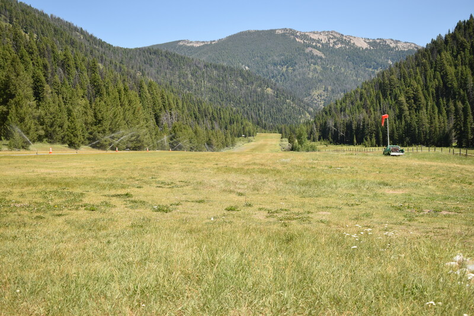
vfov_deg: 28.1
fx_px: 632
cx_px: 237
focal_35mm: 48
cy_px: 158
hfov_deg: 41.1
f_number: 5.6
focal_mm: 32
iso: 640
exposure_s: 1/2500
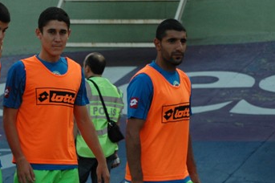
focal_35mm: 294
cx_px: 91
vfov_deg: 4.7
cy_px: 152
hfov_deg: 7.0
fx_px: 2243
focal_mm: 105
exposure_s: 1/320
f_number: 5
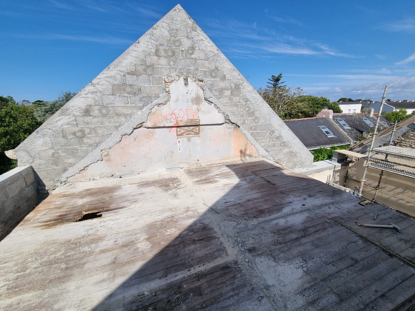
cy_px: 156
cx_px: 208
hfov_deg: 106.2
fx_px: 156
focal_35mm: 13
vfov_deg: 89.9
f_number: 2.2
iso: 50
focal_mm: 2.2
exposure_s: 1/2736
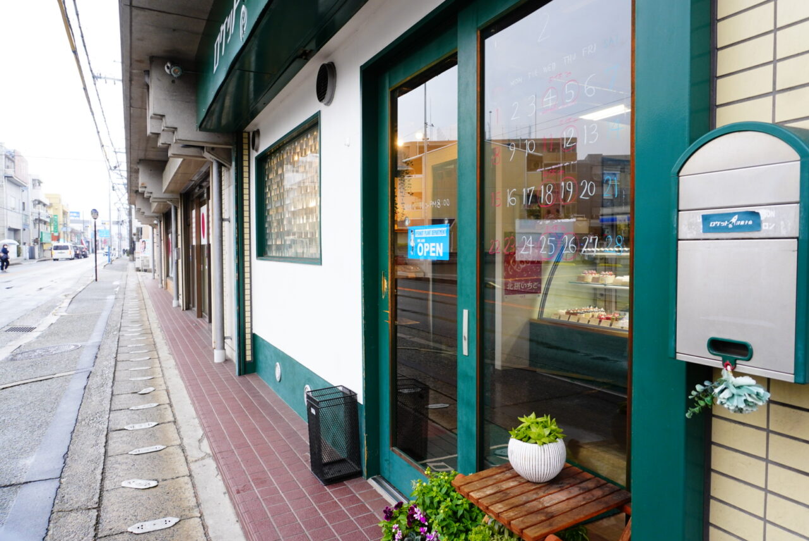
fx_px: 540
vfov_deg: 53.2
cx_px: 404
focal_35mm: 24
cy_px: 270
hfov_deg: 73.7
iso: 400
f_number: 5.6
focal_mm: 16
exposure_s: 1/125
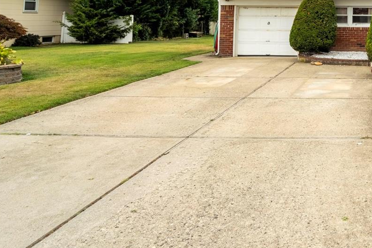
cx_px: 375
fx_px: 372
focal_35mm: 36
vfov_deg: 33.2
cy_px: -11
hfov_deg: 44.8
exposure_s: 1/8000
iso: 500
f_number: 4.5
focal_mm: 14
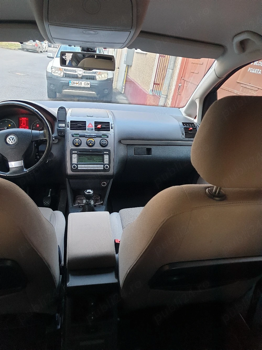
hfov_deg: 53.1
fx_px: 262
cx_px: 131
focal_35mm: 26
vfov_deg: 67.3
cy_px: 175
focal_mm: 4.3
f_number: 1.5
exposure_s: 1/50
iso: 125
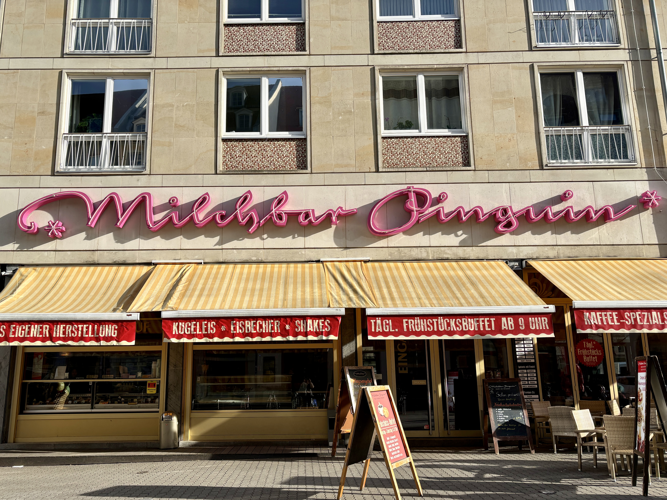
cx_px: 334
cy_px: 250
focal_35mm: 26
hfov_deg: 67.3
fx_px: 501
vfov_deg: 53.1
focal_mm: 5.96
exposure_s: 1/2062
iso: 50
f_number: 1.6
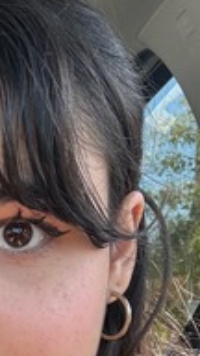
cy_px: 378
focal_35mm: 85
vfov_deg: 23.7
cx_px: -88
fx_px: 801
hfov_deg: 13.5
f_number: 1.9
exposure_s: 1/121
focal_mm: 2.69
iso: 32
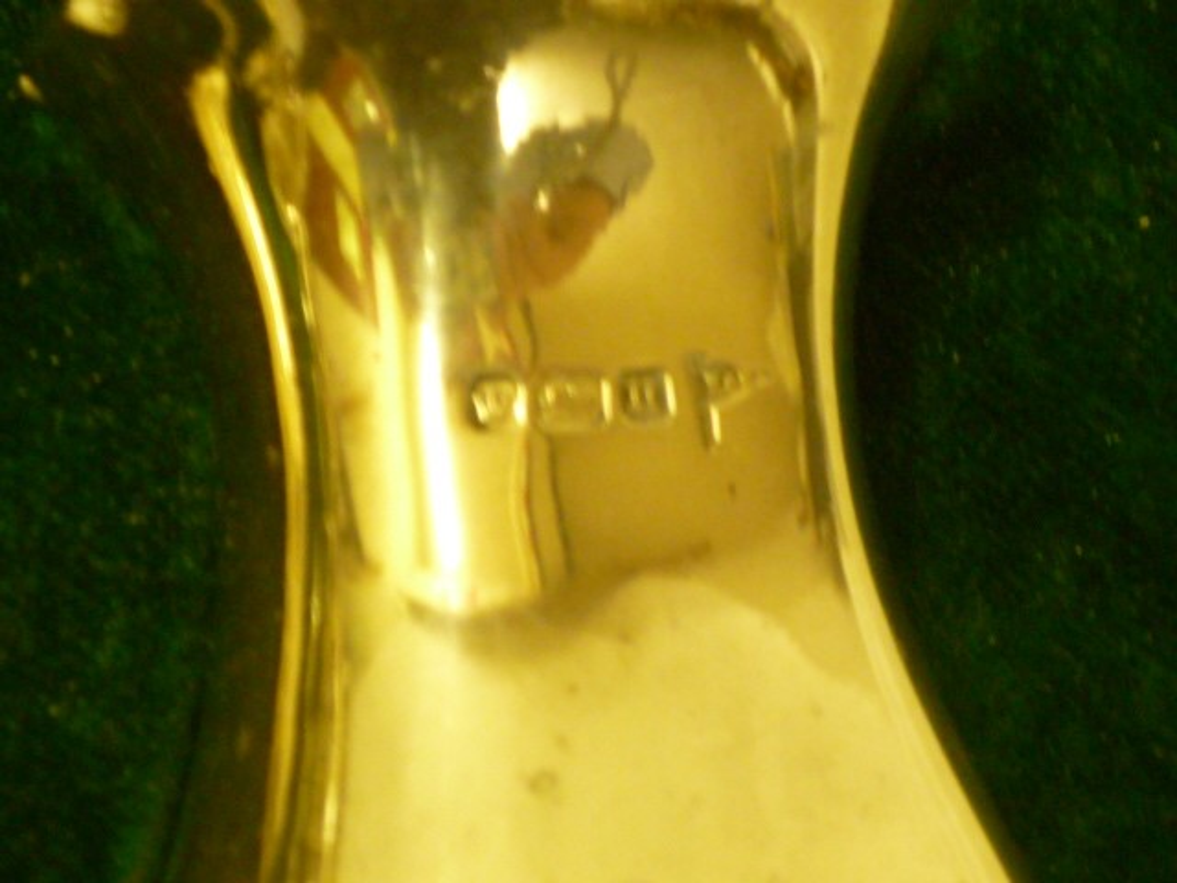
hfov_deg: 11.8
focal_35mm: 168
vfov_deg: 8.8
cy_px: 442
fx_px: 5712
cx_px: 588
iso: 400
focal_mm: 15.3
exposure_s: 1/13
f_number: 5.7
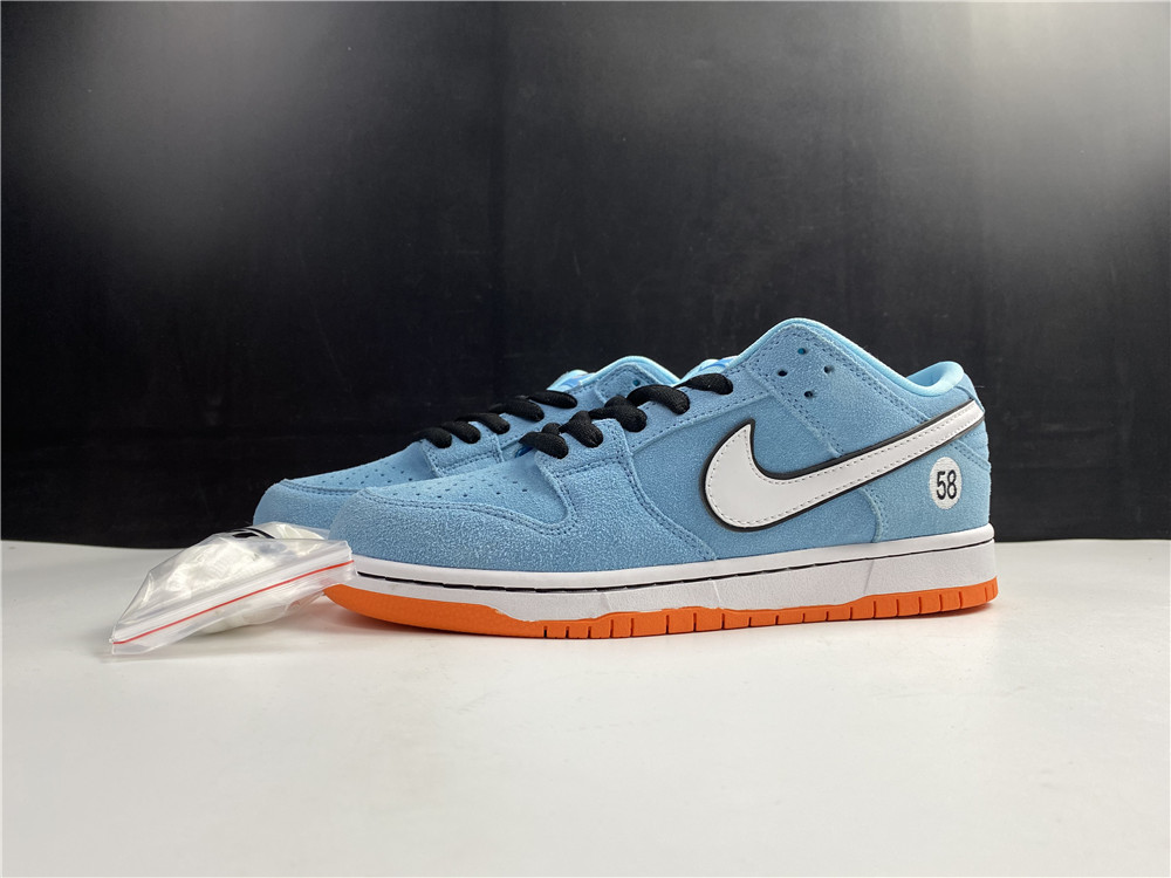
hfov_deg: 67.3
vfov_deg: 53.1
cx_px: 586
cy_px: 439
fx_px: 880
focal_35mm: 26
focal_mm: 4.25
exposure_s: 1/100
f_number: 1.8
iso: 40
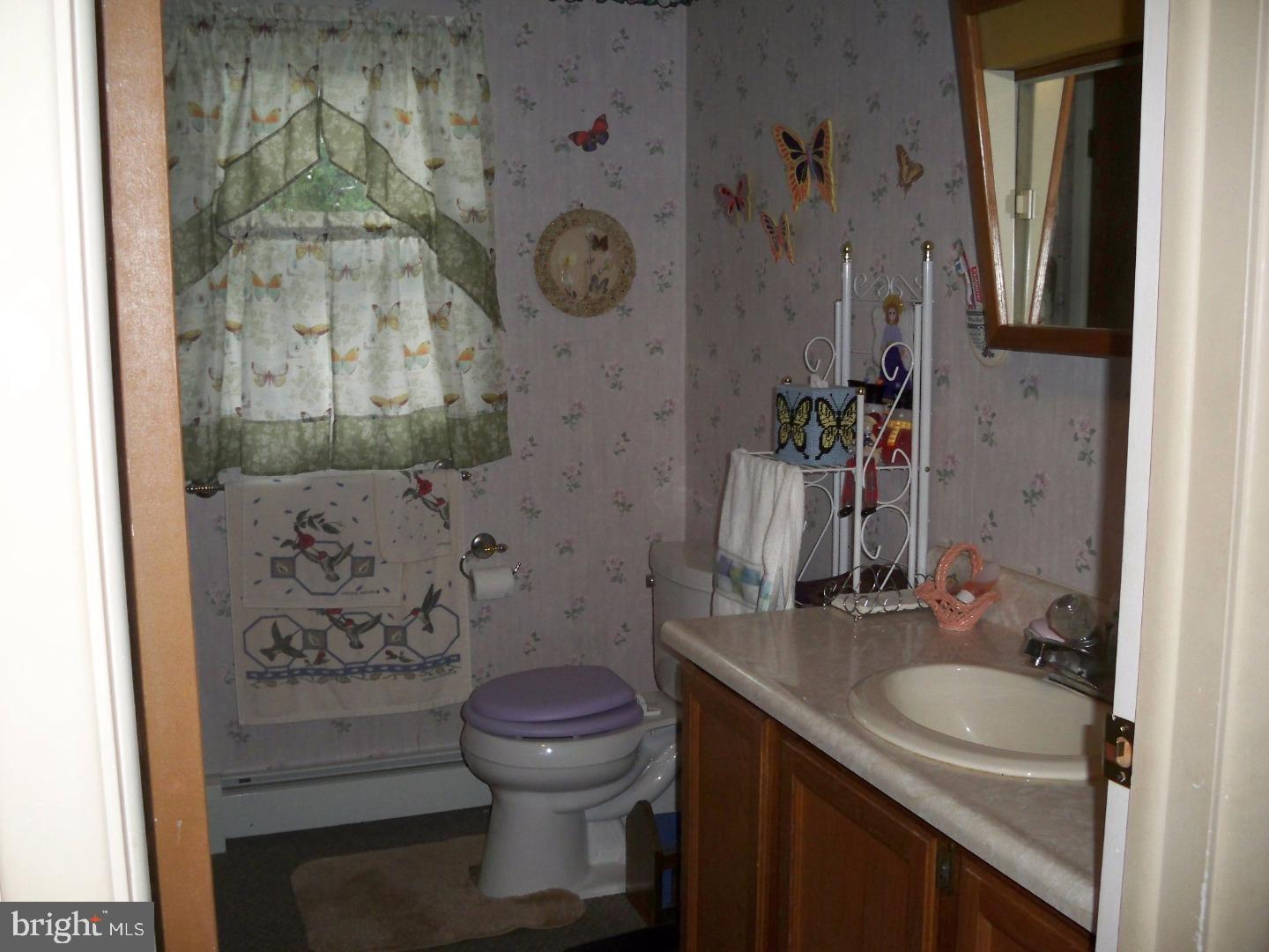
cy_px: 476
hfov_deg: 52.6
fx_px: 1283
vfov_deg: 40.7
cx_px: 634
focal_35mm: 35
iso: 200
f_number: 3.1
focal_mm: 6.3
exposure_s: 1/30
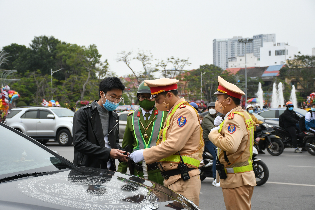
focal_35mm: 63
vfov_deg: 21.6
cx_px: 158
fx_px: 551
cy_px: 105
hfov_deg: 31.9
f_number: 4.5
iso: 400
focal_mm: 42
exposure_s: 1/200
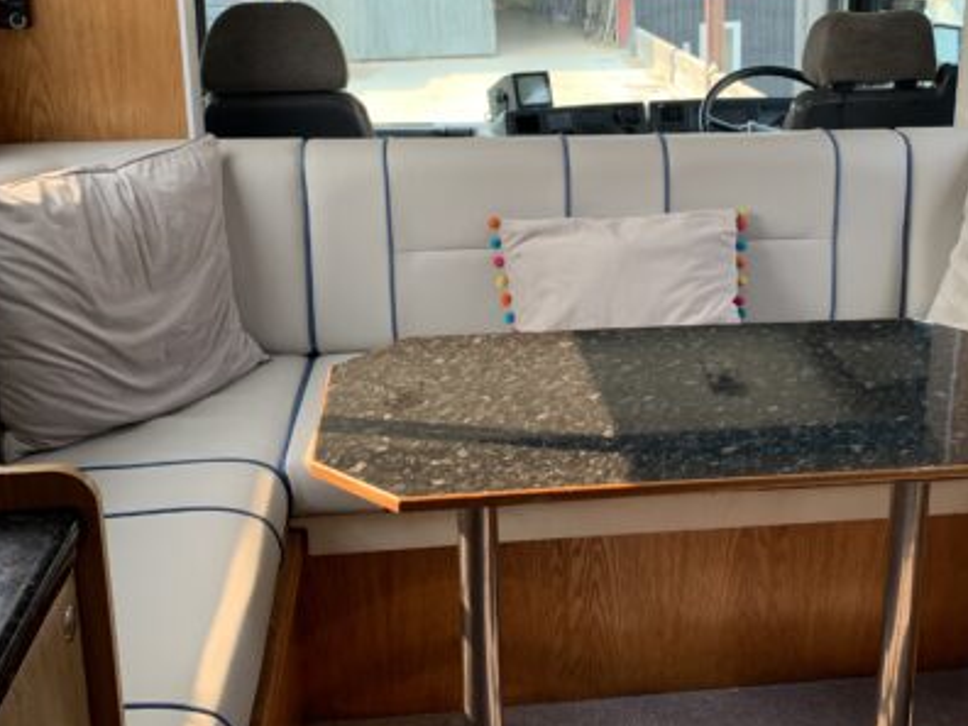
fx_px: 1174
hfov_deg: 44.5
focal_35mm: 42
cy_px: 244
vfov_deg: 34.1
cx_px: 601
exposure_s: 1/121
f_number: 1.8
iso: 32
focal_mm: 4.25
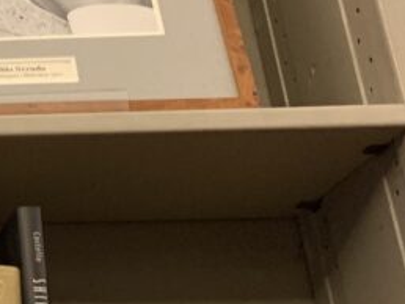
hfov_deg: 15.7
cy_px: 146
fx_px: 1206
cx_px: -363
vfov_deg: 14.4
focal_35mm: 103
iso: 250
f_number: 1.8
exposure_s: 1/50
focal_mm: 4.25
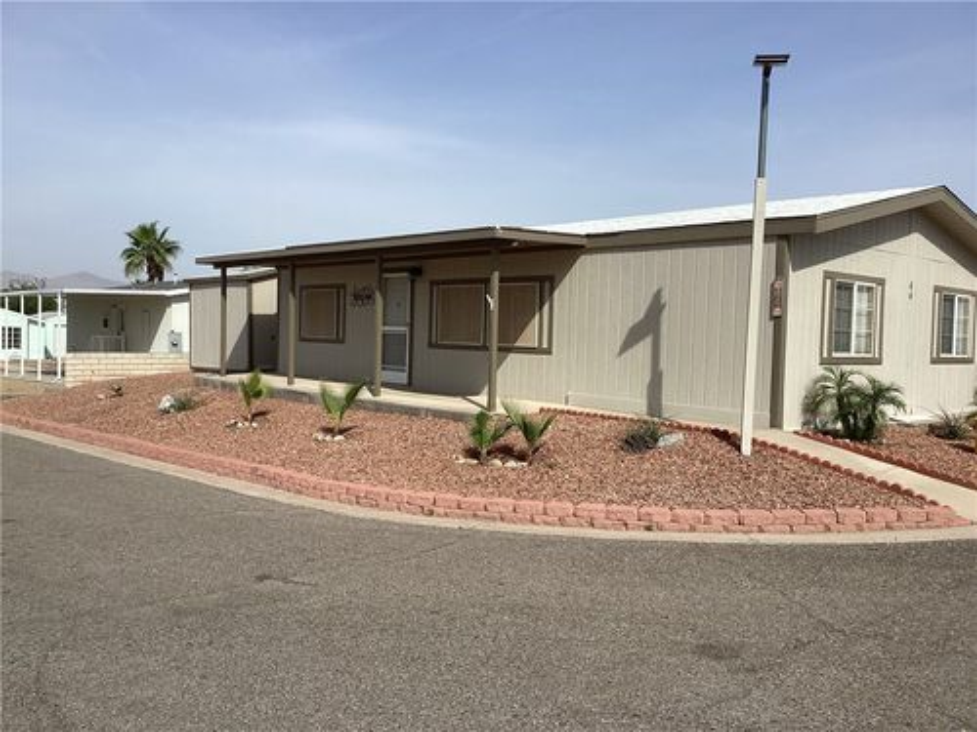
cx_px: 488
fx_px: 875
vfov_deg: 45.4
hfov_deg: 58.4
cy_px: 366
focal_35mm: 31
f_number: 2.4
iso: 25
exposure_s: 1/2203
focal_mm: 3.3
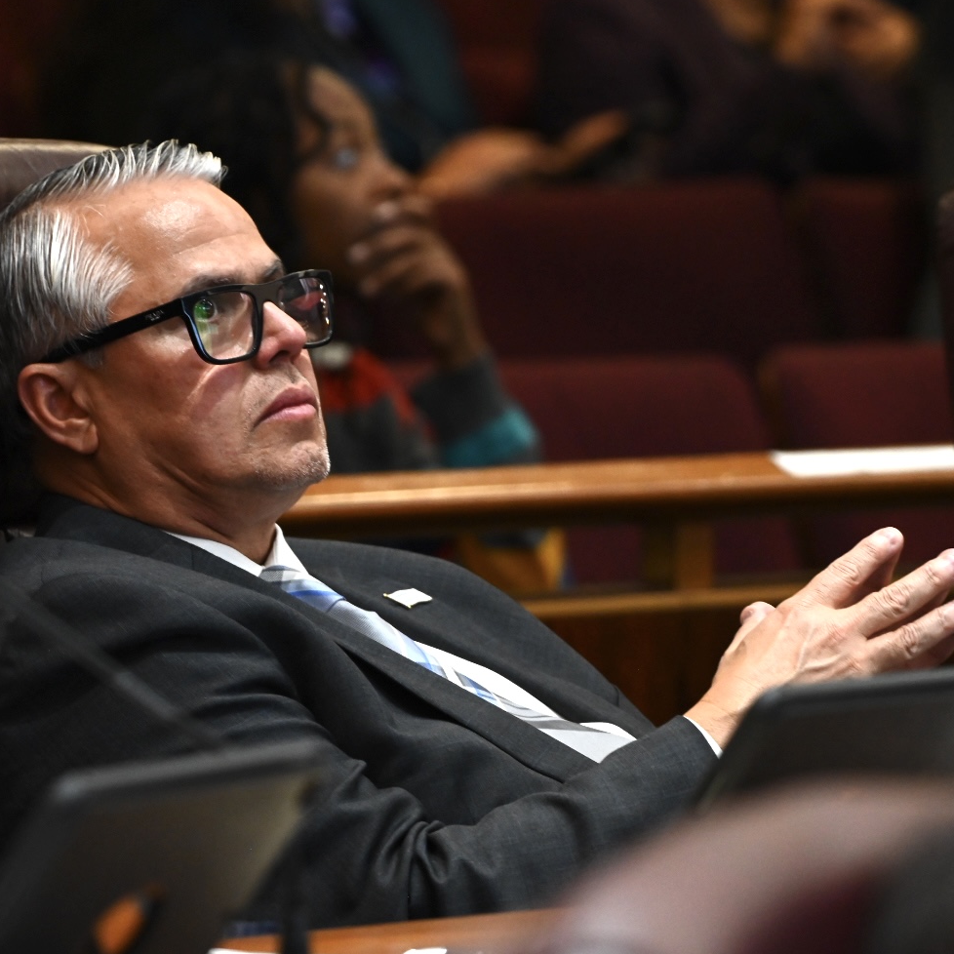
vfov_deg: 5.0
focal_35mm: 352
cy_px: 466
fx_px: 10975
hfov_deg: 5.0
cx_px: 332
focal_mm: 250
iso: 4000
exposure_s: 1/80
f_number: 5.6
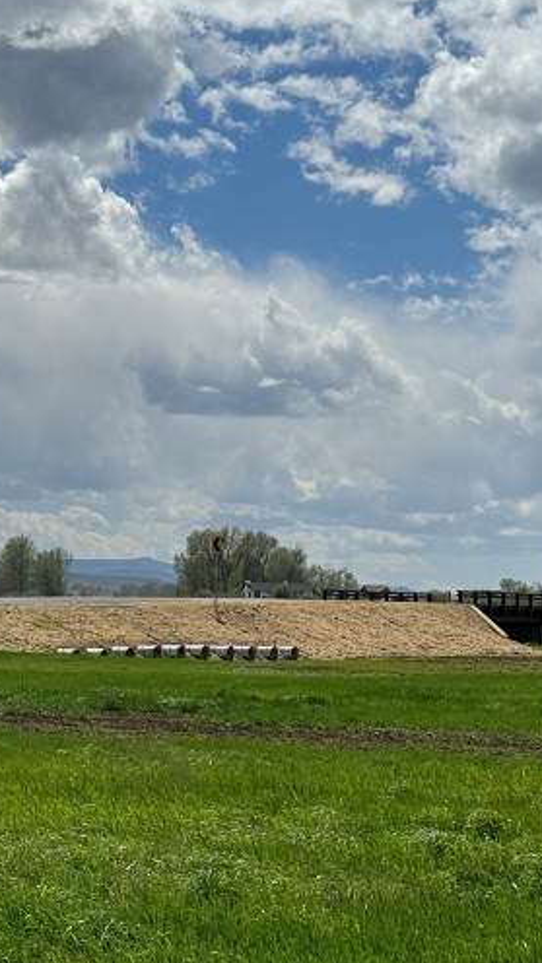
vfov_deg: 19.8
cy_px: 565
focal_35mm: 108
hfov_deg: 11.2
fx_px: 2759
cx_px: 313
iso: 64
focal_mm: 6.76
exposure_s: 1/15152
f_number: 1.78
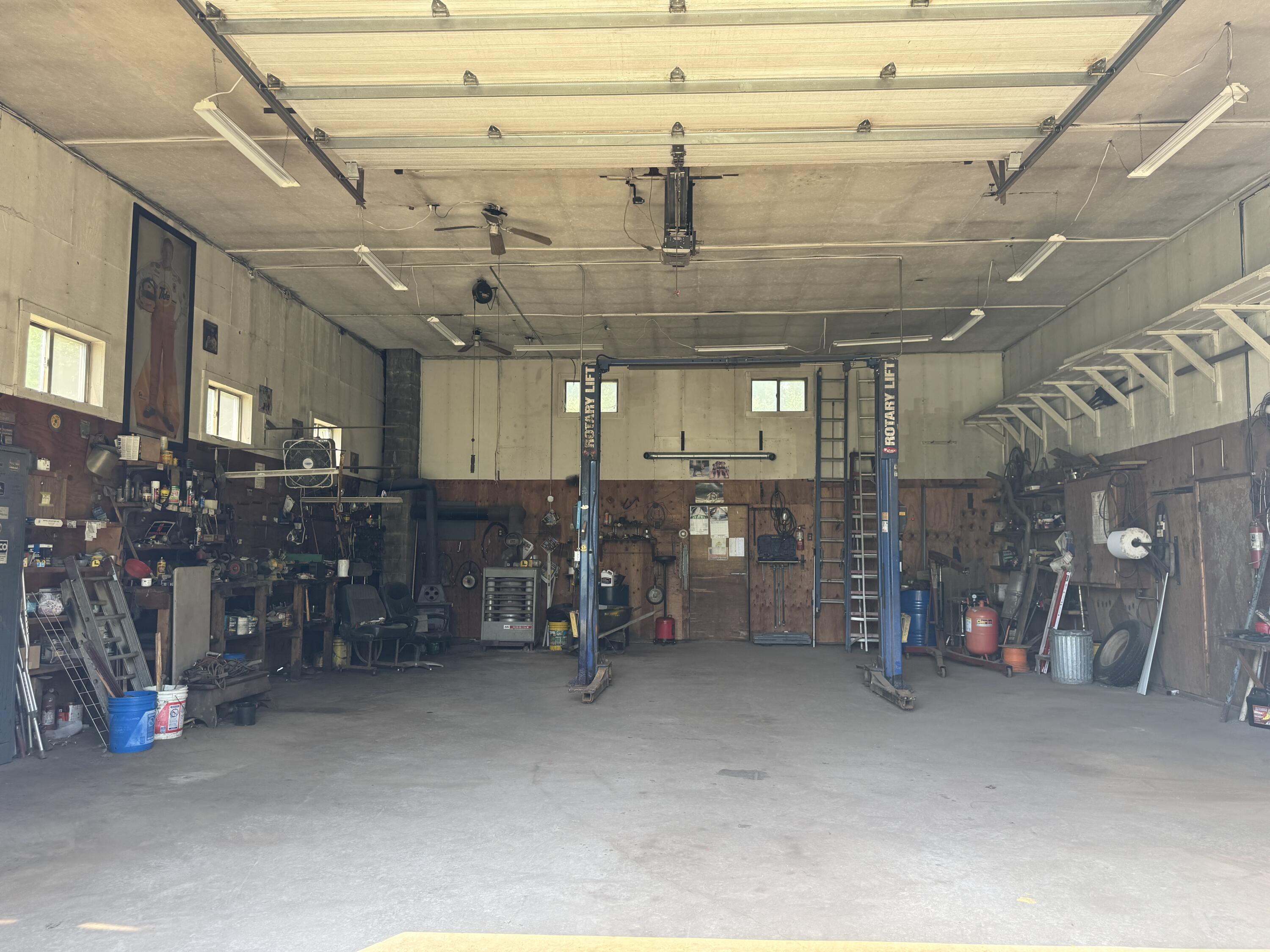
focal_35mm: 24
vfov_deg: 56.8
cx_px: 635
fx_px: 881
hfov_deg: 71.6
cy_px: 476
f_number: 1.78
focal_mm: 6.76
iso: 80
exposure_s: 1/172
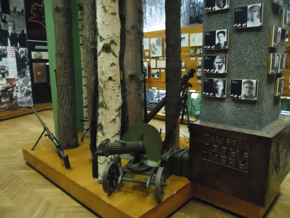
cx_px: 145
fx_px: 226
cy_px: 109
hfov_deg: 65.3
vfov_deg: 51.4
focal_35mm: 27
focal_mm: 4.9
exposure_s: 1/22
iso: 800
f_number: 3.5
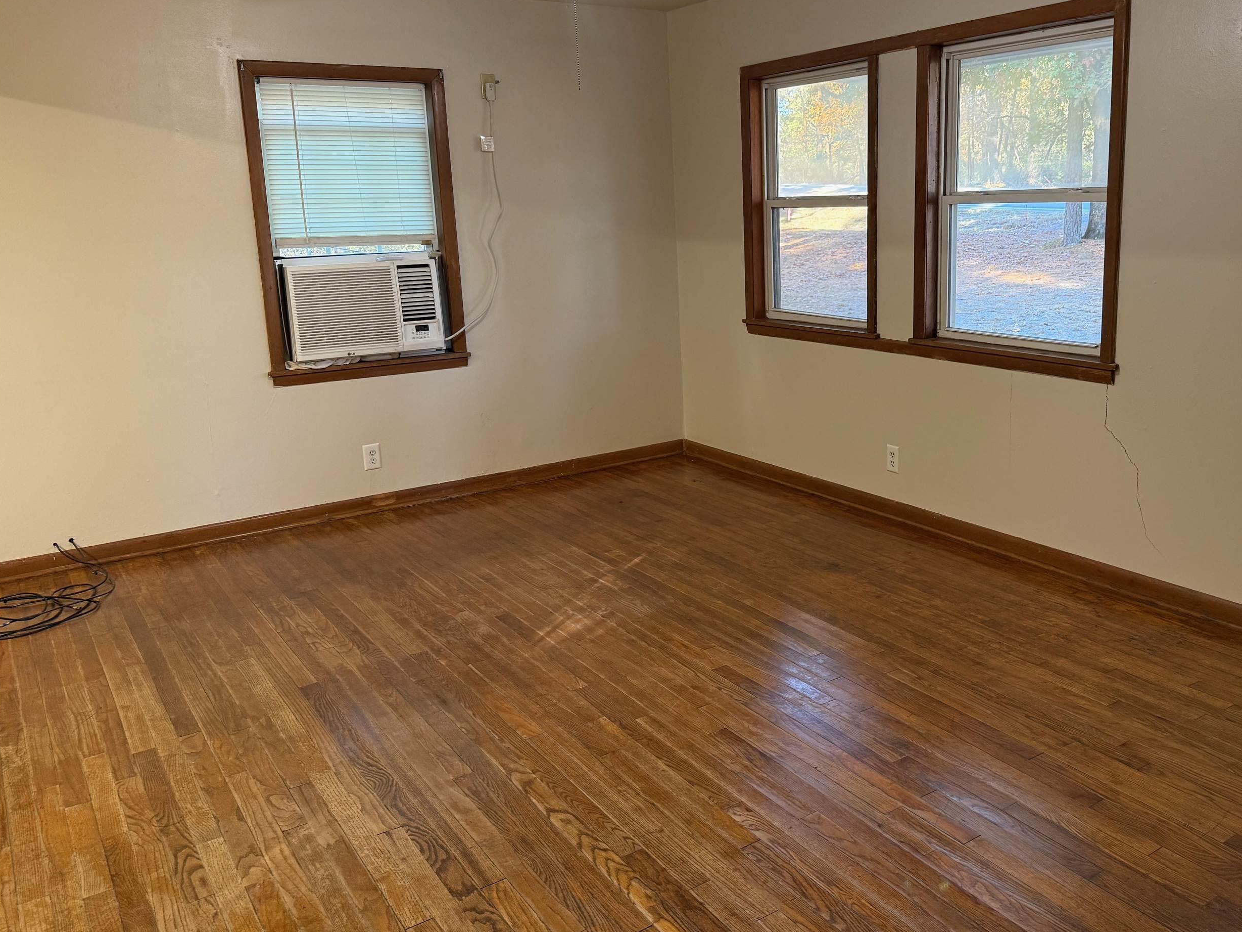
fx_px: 1076
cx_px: 769
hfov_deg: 59.3
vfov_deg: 46.7
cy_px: 407
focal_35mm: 30
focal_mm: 6.76
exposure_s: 1/60
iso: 200
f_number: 1.78
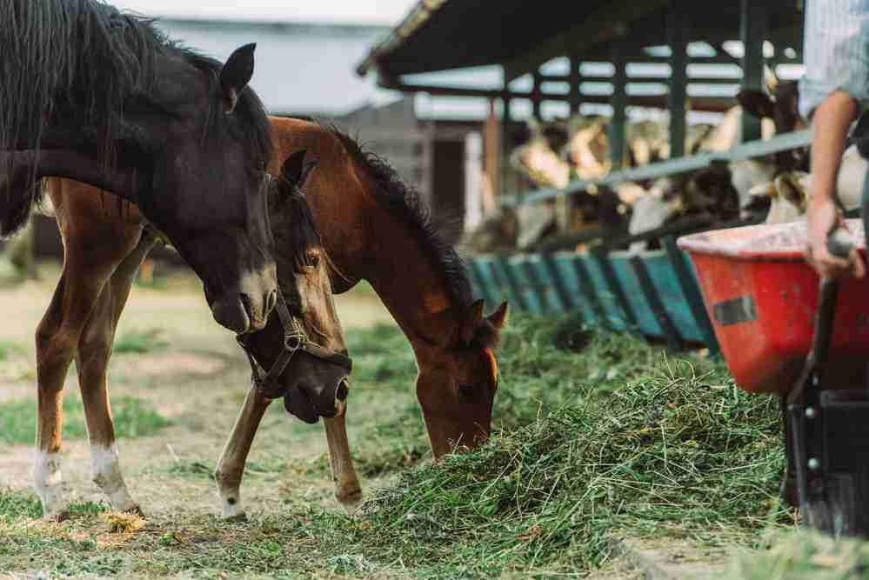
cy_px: 290
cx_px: 434
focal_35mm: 200
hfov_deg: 10.3
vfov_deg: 6.9
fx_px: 4830
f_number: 4
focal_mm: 200
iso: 400
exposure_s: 1/500
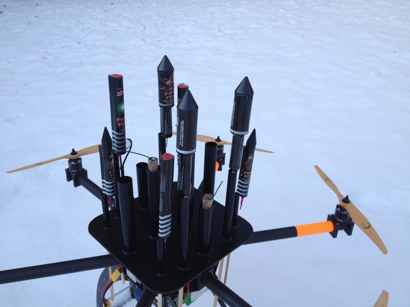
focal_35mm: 35
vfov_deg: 40.7
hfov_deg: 52.6
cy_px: 154
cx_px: 205
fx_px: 415
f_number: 2.4
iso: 50
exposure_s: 1/172
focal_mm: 4.28
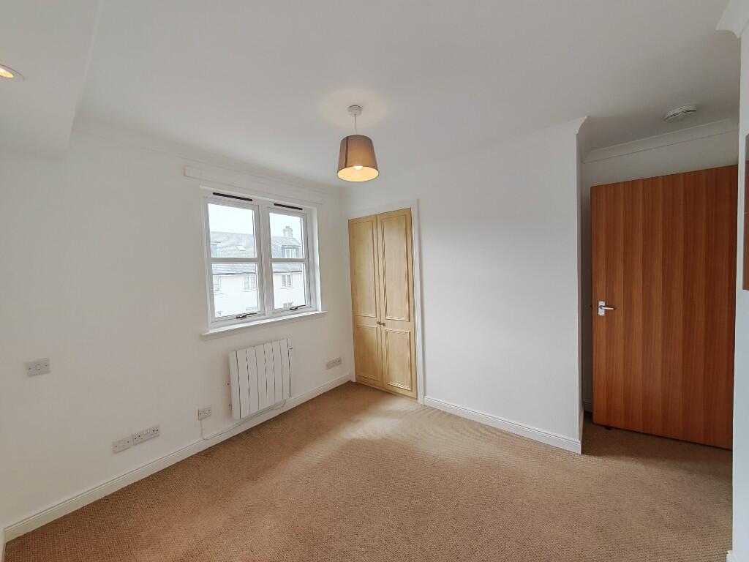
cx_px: 374
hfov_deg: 110.5
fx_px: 260
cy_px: 281
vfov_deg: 94.5
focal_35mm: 12
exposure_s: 1/100
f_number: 2
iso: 64
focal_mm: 1.82
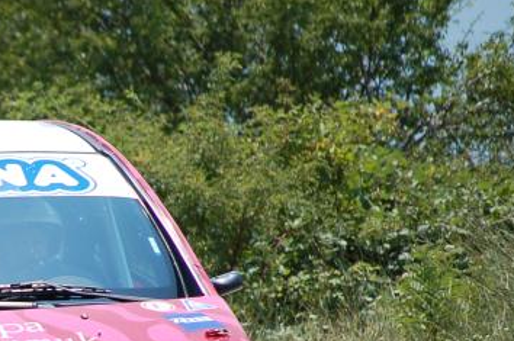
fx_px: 9282
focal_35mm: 651
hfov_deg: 3.2
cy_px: 398
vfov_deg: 2.1
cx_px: -36
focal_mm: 150
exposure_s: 1/1000
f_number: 5.3
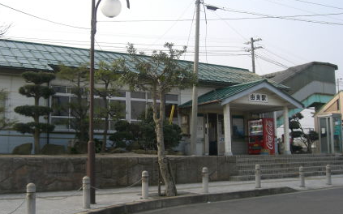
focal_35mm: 47
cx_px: 157
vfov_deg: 27.4
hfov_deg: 42.6
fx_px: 439
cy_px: 100
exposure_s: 1/200
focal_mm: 6.2
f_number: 4.3
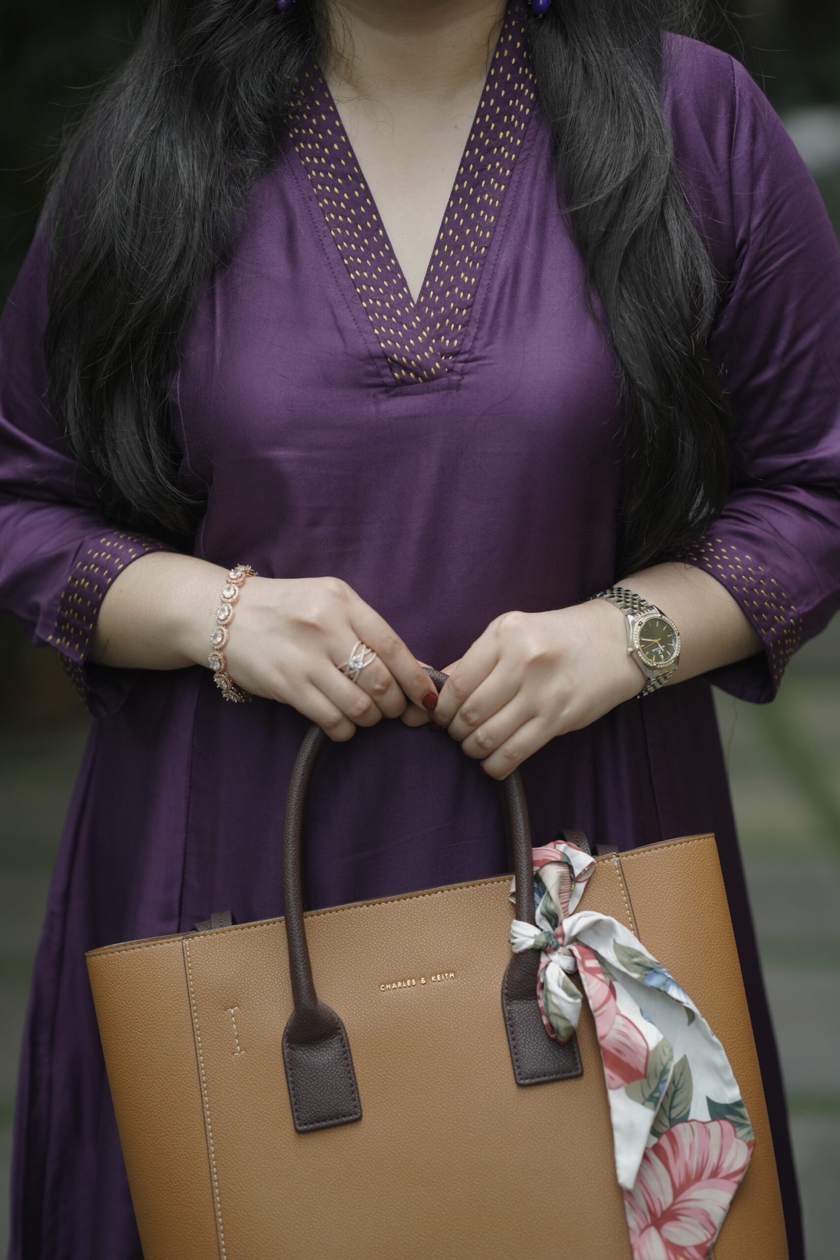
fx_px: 2974
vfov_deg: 23.9
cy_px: 630
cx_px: 420
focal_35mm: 85
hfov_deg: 16.1
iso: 800
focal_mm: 85
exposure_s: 1/1600
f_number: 2.2
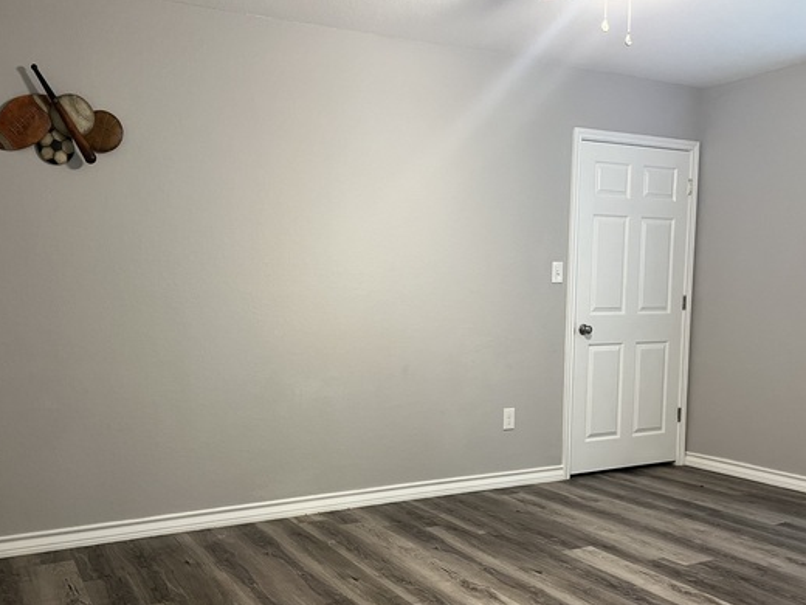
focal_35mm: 32
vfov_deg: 43.9
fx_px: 745
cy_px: 363
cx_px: 312
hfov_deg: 56.3
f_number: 1.6
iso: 250
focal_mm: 5.1
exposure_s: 1/60
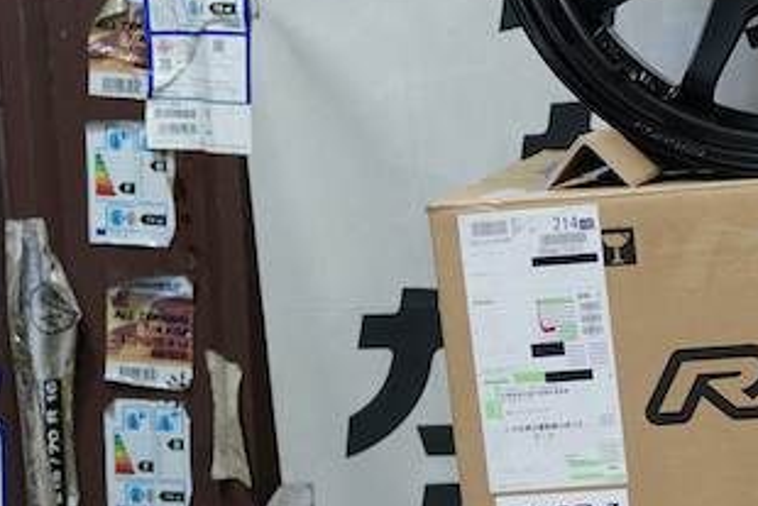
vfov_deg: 8.6
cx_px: 1122
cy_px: 636
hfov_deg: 12.4
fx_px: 3328
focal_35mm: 158
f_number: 1.4
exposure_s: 1/500
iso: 1600
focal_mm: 35
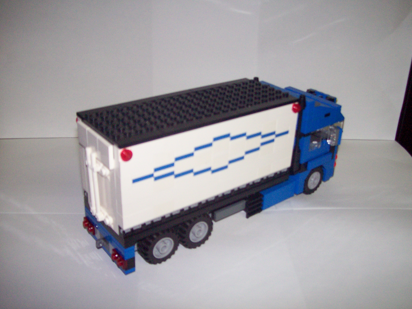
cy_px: 151
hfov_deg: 50.1
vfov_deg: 38.7
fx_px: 440
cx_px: 210
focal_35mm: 37
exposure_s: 1/64
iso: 140
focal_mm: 6
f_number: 2.7
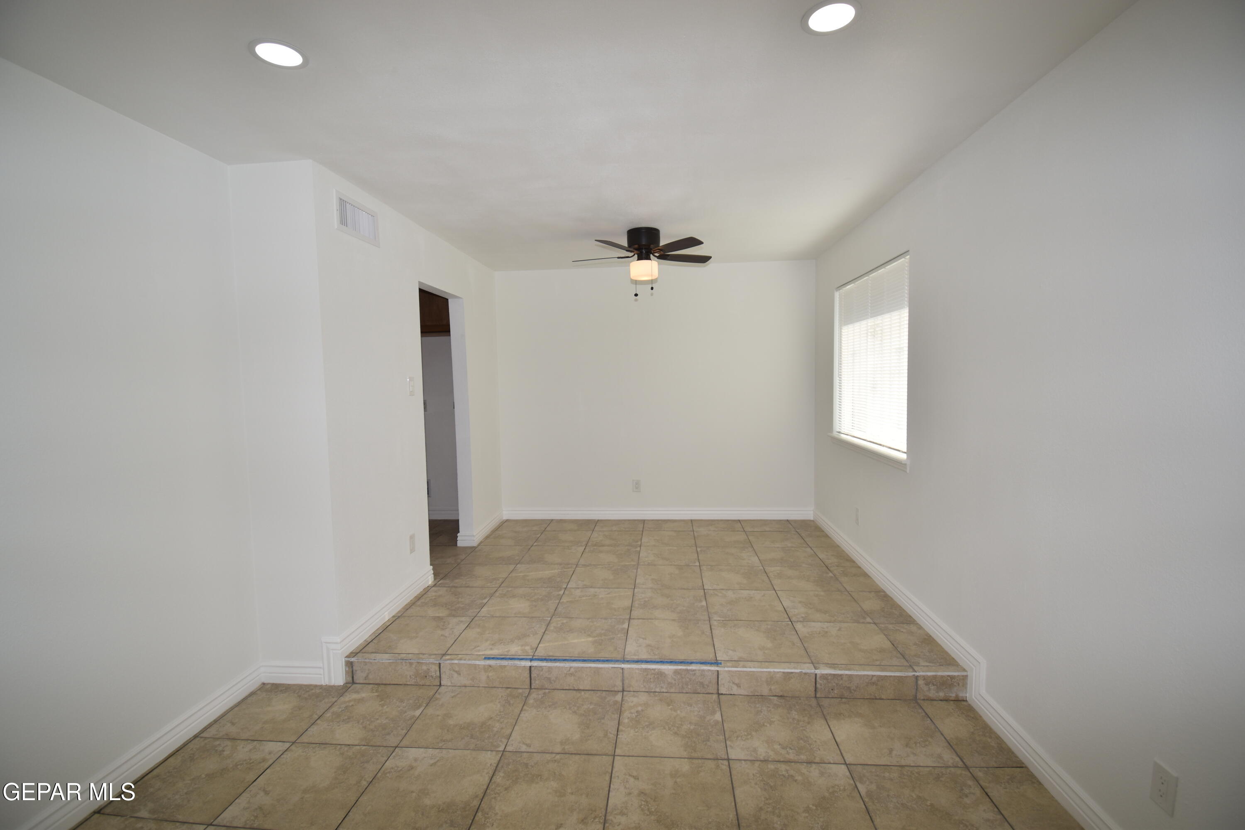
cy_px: 415
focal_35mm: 15
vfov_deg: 77.3
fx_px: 519
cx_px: 622
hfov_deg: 100.4
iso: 125
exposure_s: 1/200
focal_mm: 10
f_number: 5
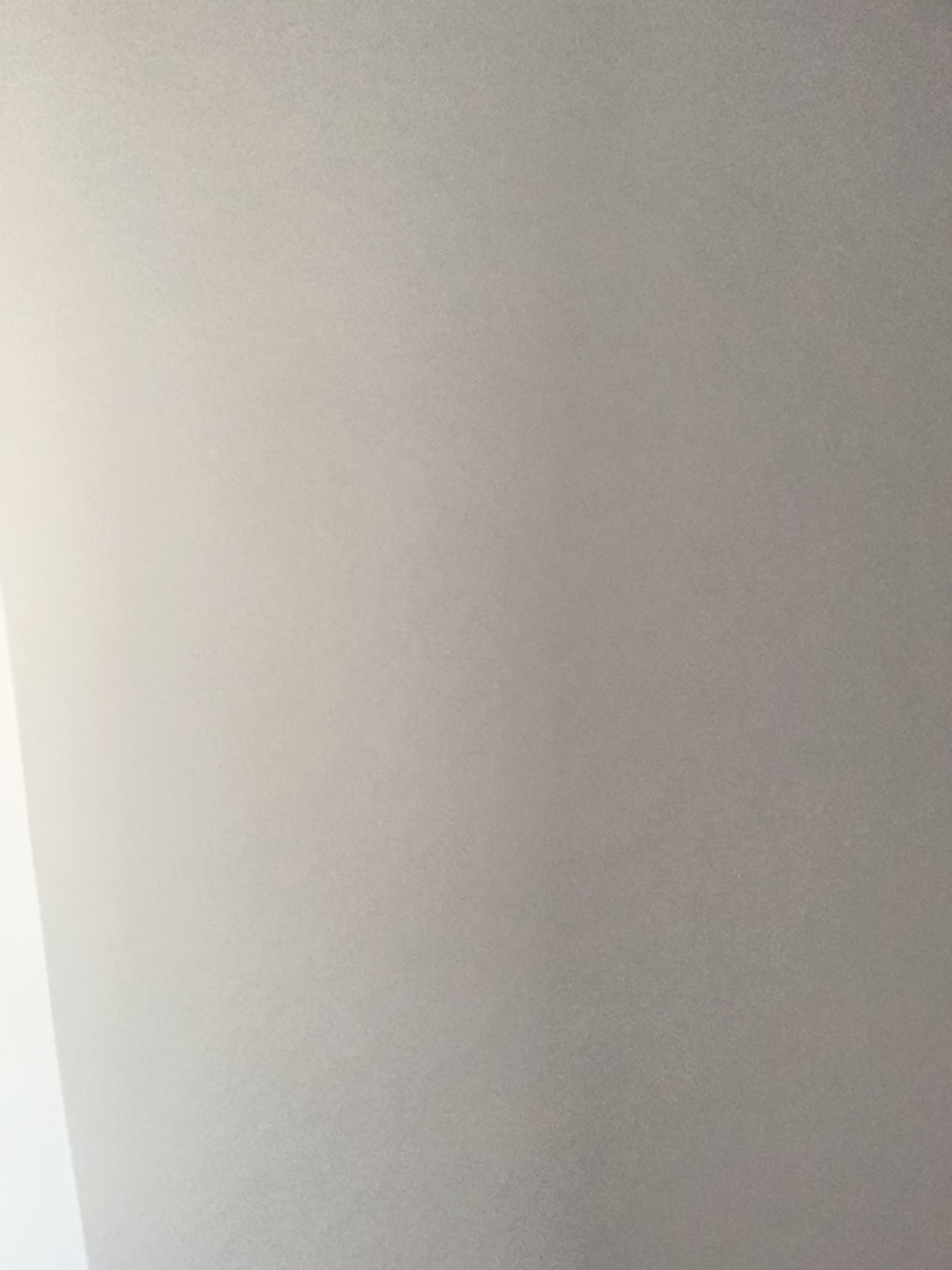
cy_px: 635
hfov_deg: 53.1
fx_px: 953
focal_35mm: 26
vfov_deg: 67.3
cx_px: 476
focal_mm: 5.1
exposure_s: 1/30
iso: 1600
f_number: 1.6
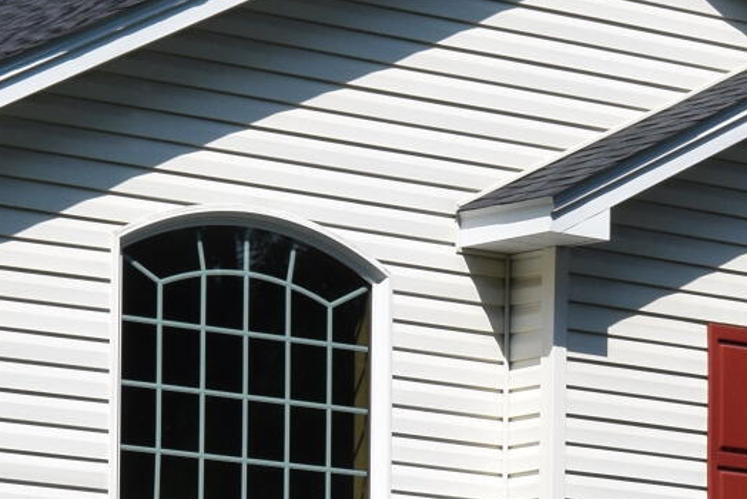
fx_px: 4277
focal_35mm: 206
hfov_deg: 9.9
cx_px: 9
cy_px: 768
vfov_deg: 6.6
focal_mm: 24
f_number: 10
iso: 200
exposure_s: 1/400
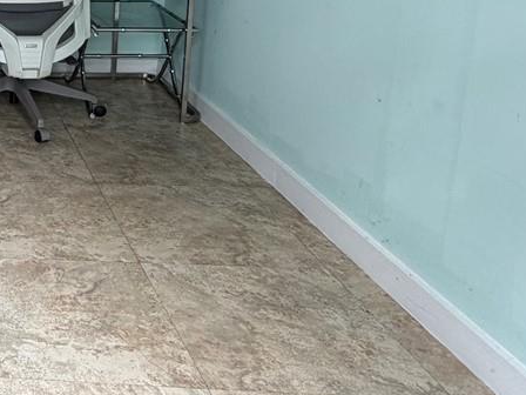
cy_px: -19
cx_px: -171
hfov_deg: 29.8
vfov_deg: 27.1
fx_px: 760
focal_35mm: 50
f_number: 2.2
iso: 80
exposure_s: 1/120
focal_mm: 2.22
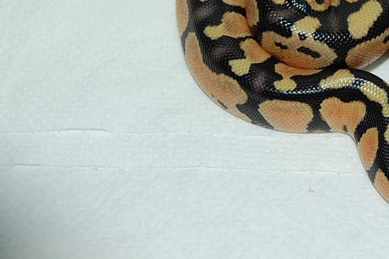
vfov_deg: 12.9
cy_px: 49
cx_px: 323
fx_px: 1145
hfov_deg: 19.0
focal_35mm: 106
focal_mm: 34
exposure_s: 1/60
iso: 320
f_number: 4.5
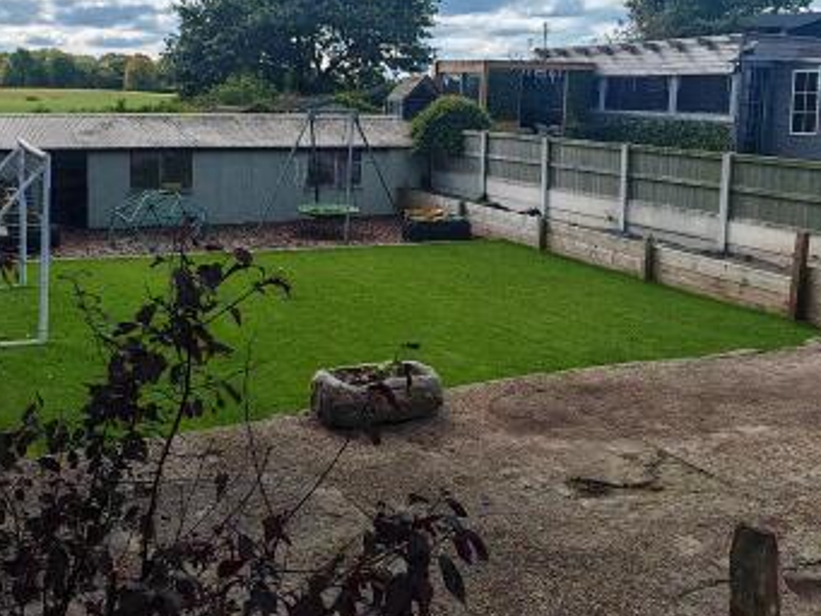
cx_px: 258
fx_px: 925
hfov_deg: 46.9
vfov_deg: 36.5
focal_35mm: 39
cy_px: 207
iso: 50
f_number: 2
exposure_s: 1/1100
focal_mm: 1.82
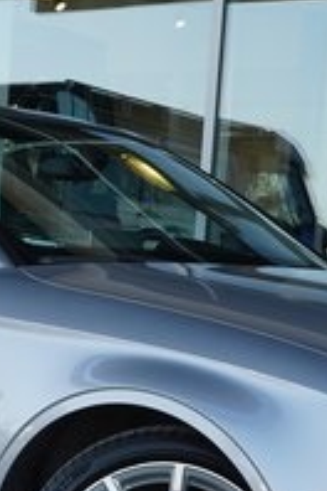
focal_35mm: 136
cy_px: 423
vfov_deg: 14.9
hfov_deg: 10.0
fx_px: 1853
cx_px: 15
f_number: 8
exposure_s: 1/400
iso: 800
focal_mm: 42
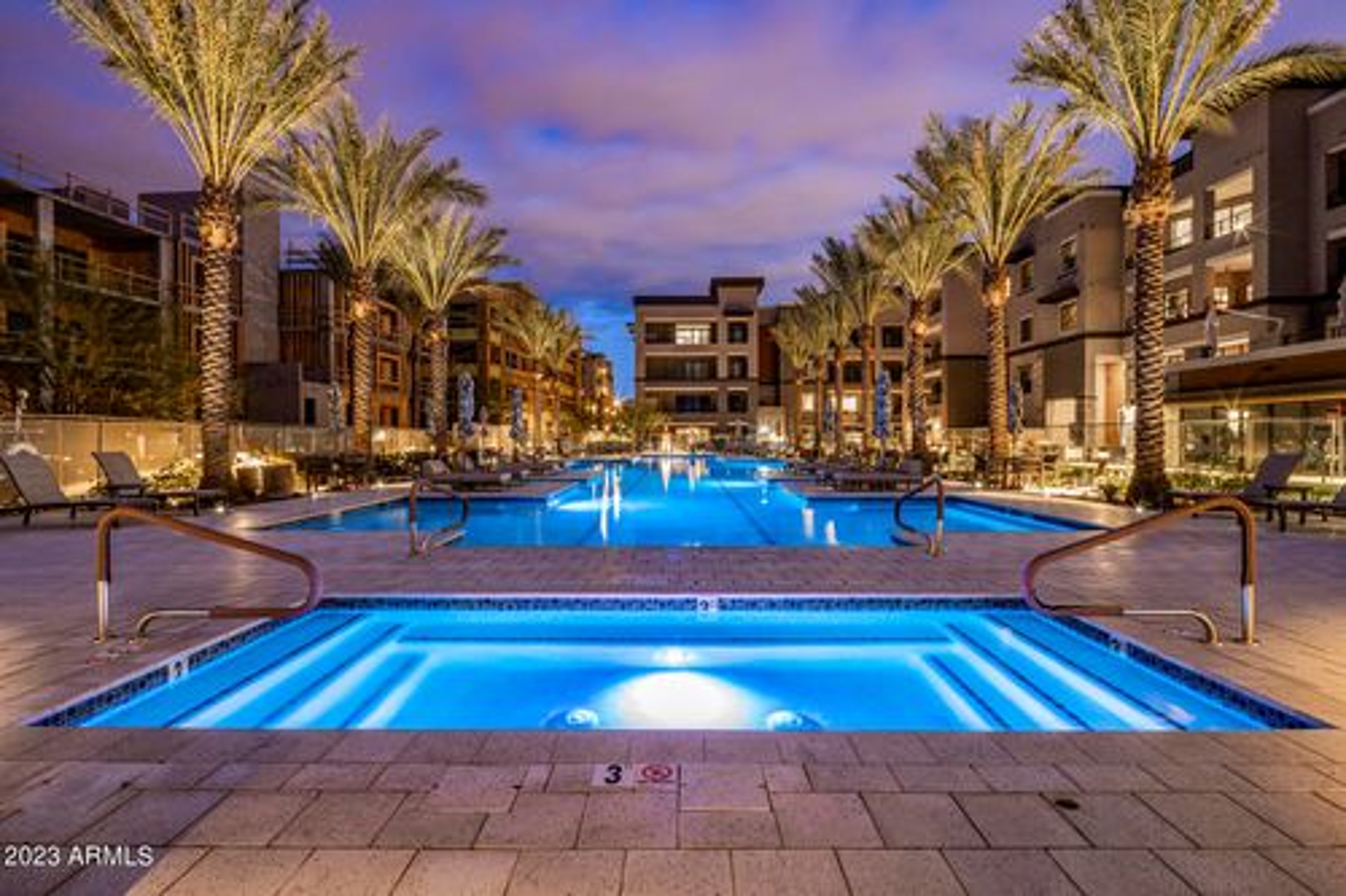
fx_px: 635
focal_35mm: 17
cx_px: 673
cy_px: 448
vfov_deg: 70.4
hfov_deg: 93.3
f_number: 11
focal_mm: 17
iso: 400
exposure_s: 20
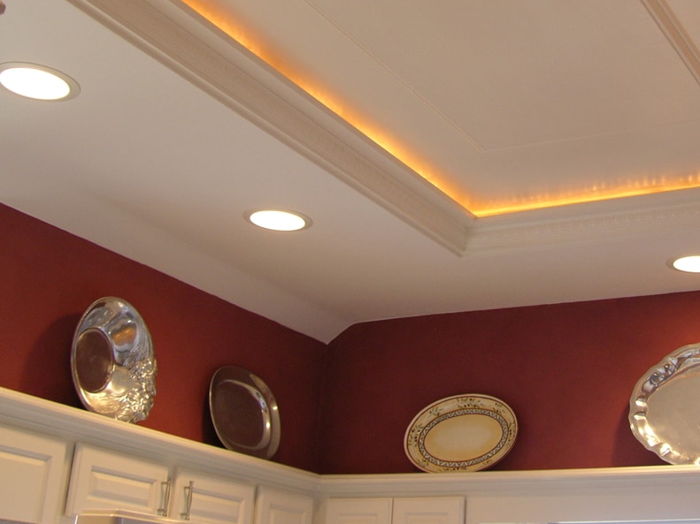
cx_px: 512
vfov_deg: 24.6
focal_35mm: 59
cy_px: 151
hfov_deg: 32.2
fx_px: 1193
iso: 110
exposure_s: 1/32.3
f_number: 2.8
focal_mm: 8.9
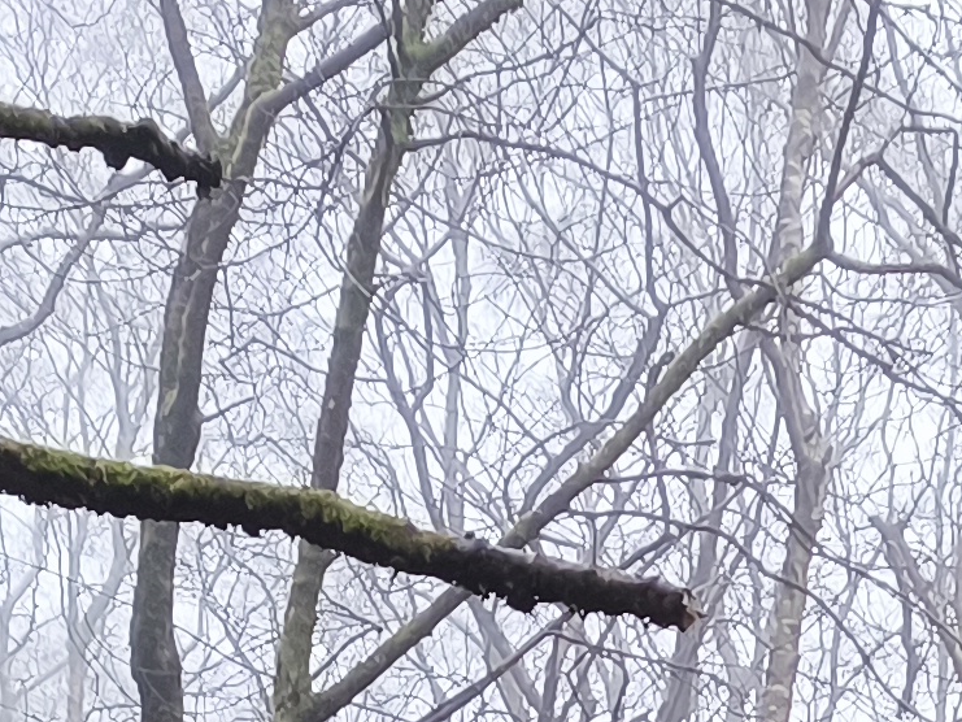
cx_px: 1438
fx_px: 4336
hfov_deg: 12.1
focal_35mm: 156
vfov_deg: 8.4
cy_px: 1913
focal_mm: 4.71
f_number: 1.7
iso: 64
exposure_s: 1/50
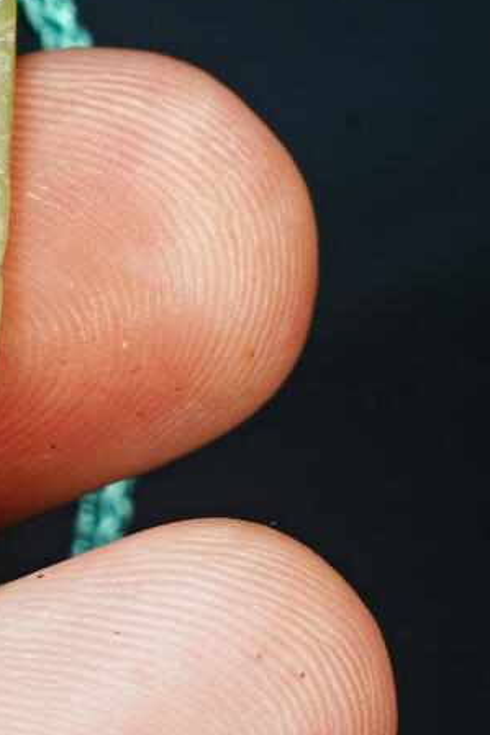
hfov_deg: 2.8
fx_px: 10011
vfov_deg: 4.2
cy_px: 139
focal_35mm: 490
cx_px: -67
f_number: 18
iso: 100
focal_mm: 105
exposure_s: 1/160
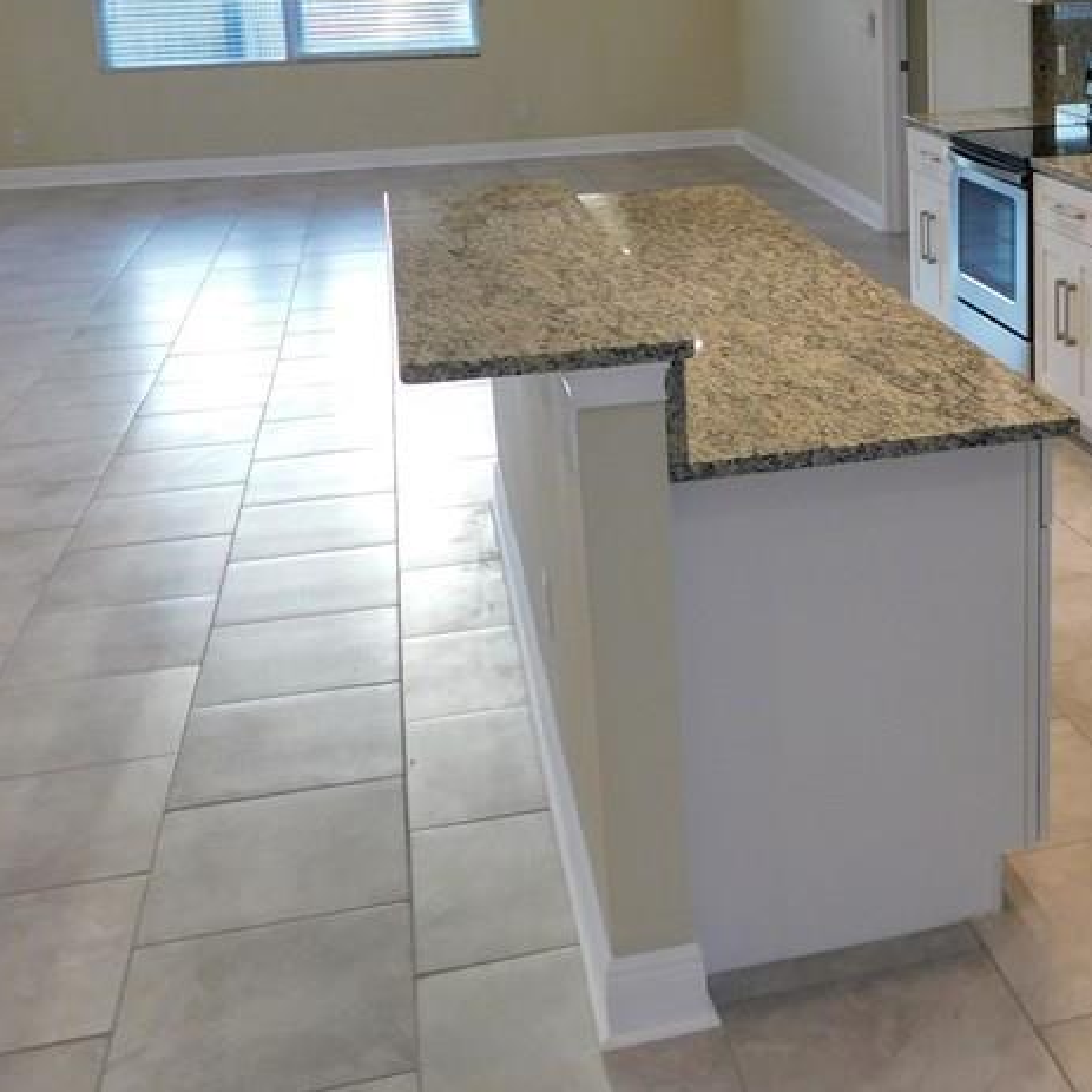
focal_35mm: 45
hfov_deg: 36.2
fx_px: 1606
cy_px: 283
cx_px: 882
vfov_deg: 36.7
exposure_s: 1/50
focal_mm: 4
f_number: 3
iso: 125
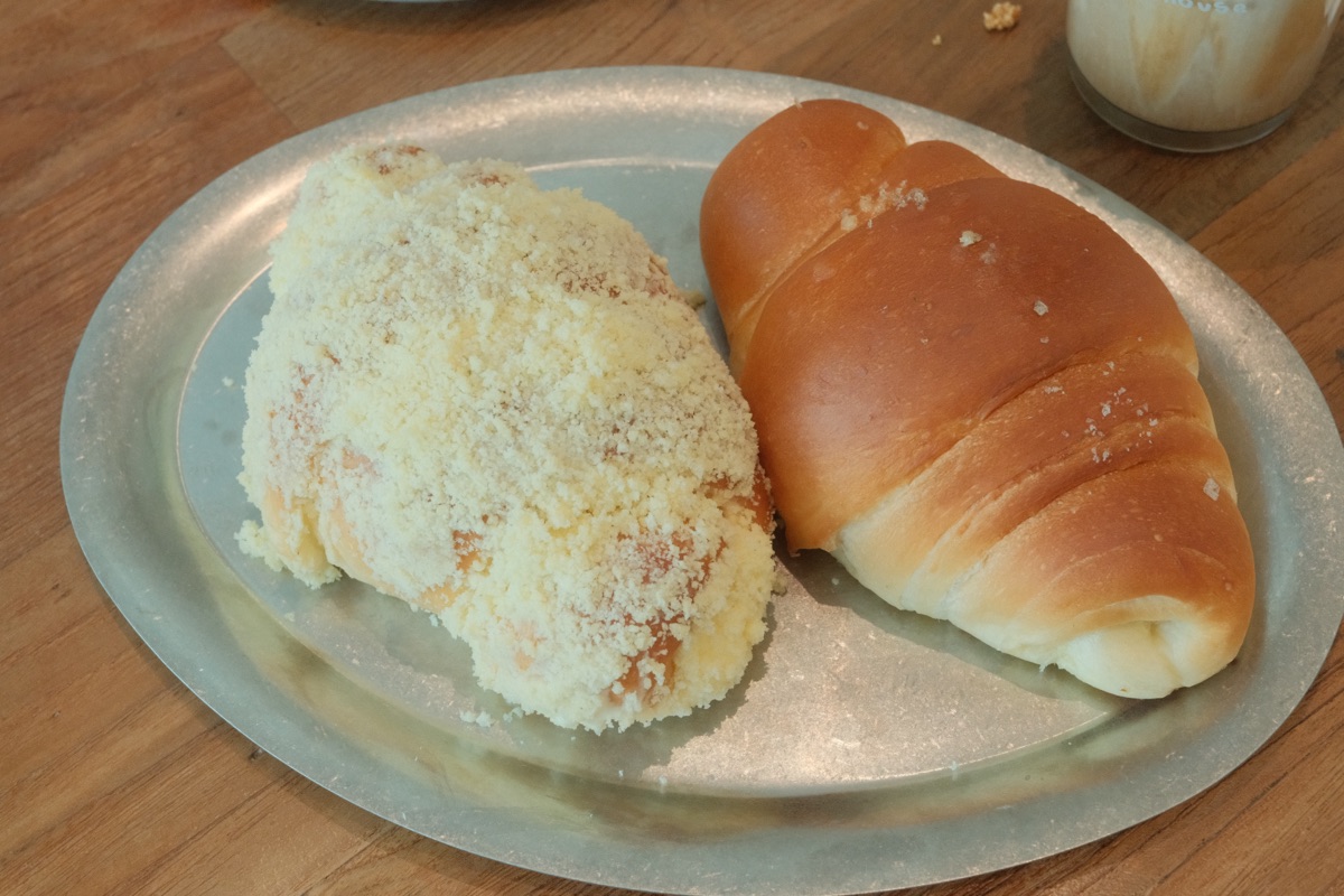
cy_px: 448
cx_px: 672
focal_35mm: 49
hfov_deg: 40.3
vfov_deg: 27.5
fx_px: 1829
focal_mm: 32.9
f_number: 8
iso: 3200
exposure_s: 1/125
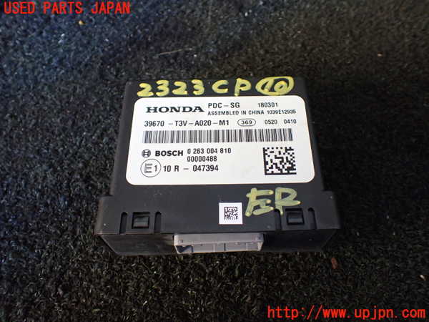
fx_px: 372
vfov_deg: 46.8
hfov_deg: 60.0
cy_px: 161
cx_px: 214
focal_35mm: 30
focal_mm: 5.4
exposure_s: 1/125
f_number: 2.3
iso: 500
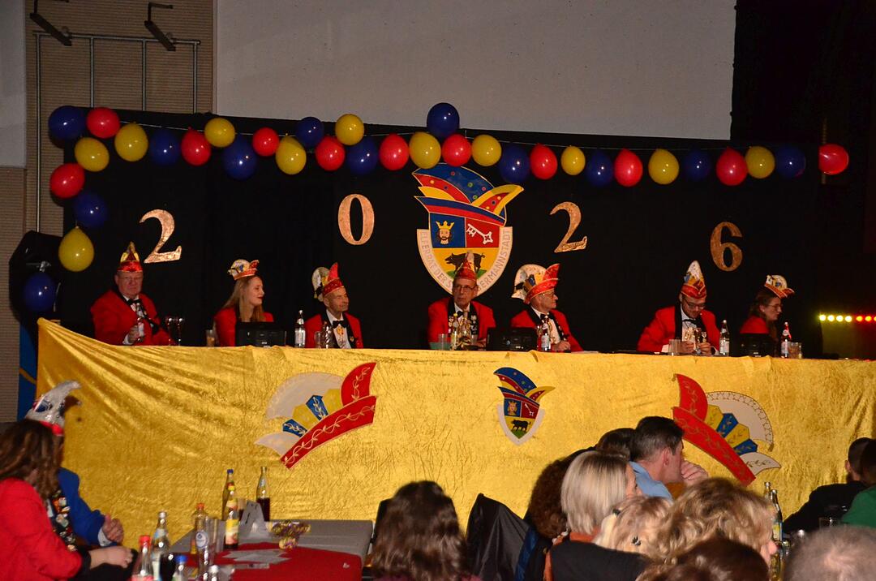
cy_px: 290
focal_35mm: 63
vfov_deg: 21.5
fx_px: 1530
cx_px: 438
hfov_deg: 31.9
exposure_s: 1/250
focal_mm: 42
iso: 3200
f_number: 5.6
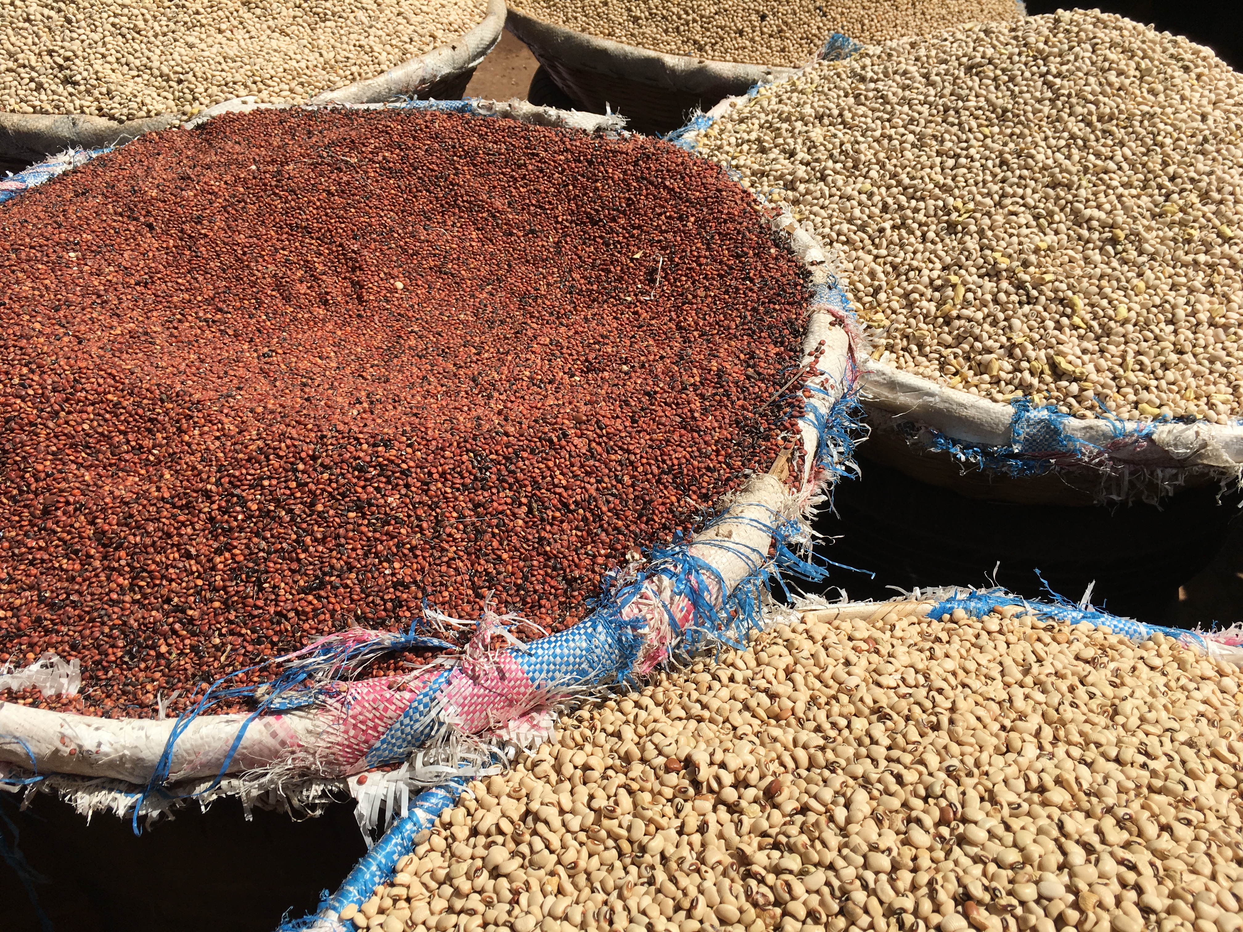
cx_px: 622
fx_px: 1041
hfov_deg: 61.7
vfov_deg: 48.2
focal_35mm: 29
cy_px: 466
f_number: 2.2
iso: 25
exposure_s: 1/2747
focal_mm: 4.15
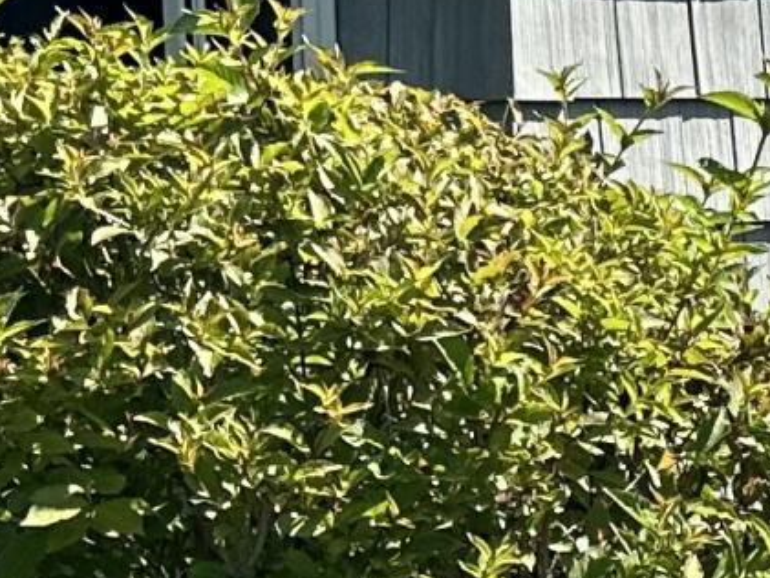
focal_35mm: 171
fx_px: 3805
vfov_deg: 8.7
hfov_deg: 10.0
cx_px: 1915
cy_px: 454
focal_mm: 6.86
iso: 80
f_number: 1.78
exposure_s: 1/4016
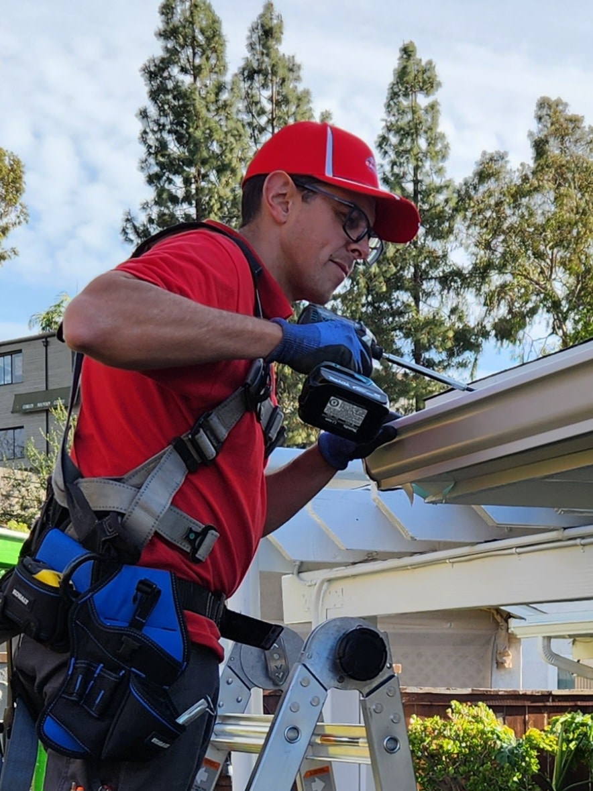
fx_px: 525
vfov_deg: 73.9
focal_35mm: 23
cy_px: 396
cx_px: 296
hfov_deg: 58.9
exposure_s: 1/769
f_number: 1.8
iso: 20
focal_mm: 5.4
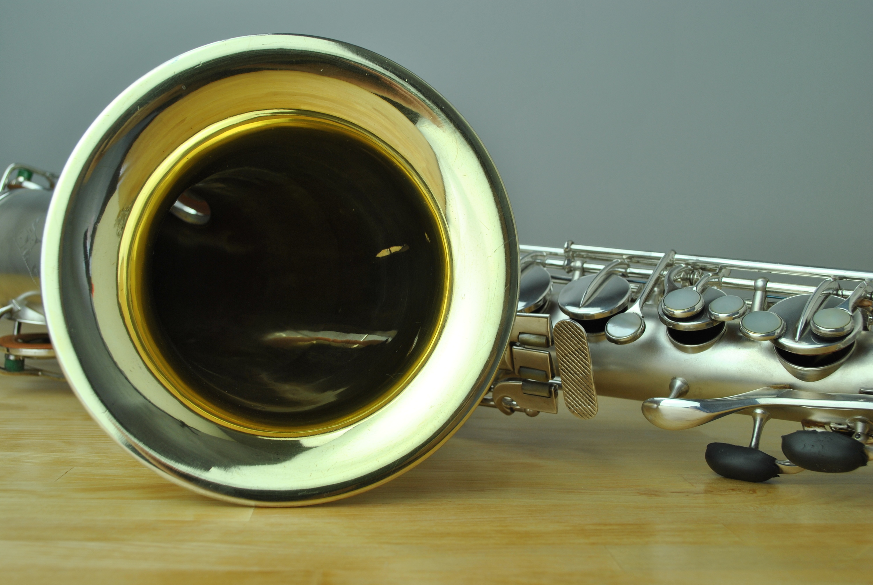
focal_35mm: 39
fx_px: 947
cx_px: 436
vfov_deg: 34.3
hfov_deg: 49.5
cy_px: 292
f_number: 8
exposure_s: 1/60
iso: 140
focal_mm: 26
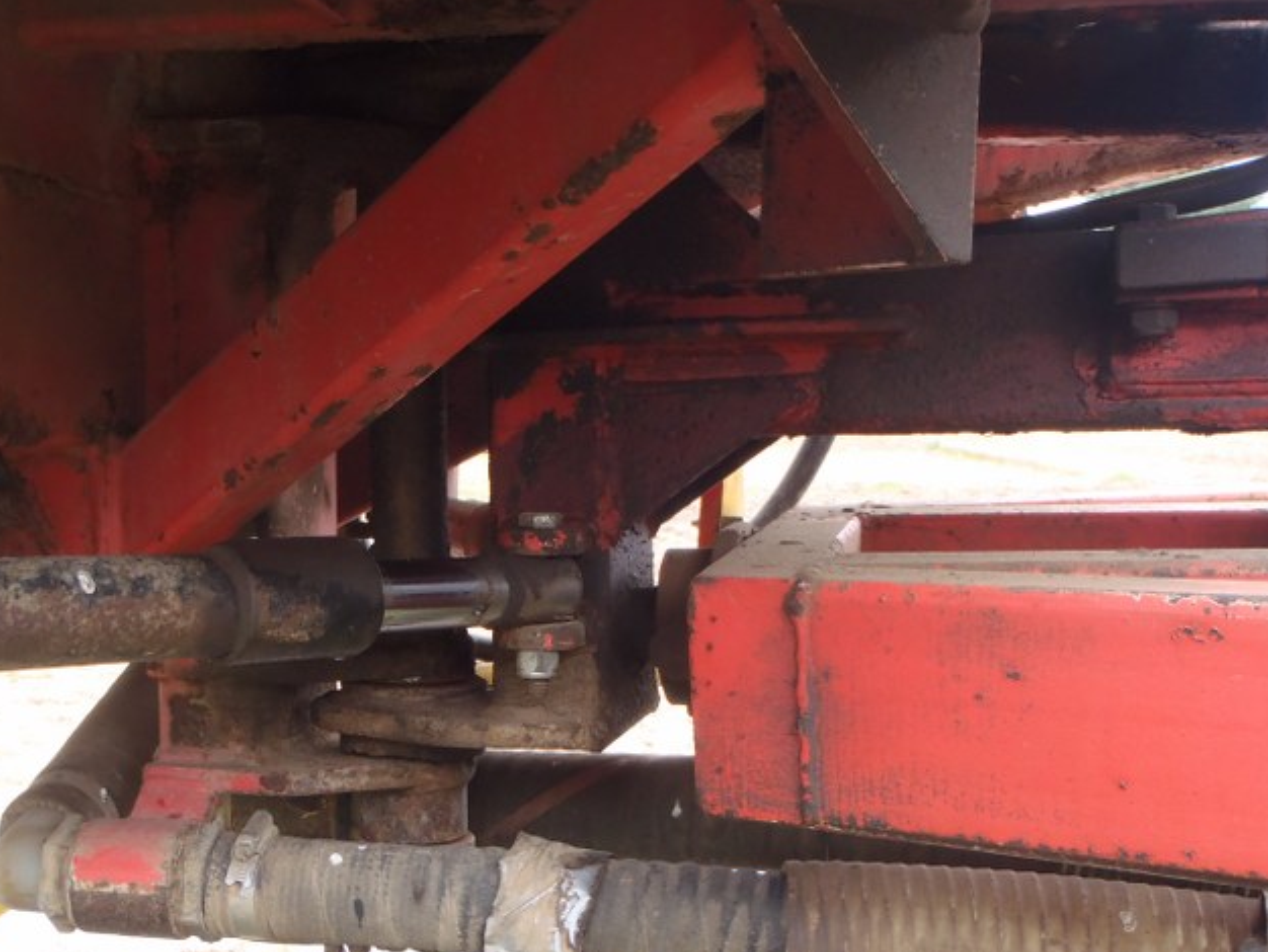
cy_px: 553
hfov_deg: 41.0
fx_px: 1686
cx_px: 504
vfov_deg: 31.5
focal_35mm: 46
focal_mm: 6.53
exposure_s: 1/40
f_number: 4.1
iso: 125
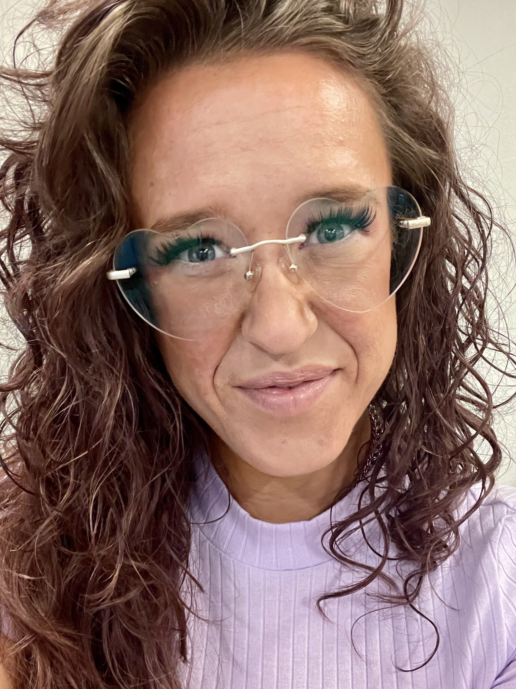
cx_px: 249
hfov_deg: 44.2
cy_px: 367
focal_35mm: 32
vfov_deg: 56.8
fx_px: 636
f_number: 2.2
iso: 500
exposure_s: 1/30
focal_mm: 2.71
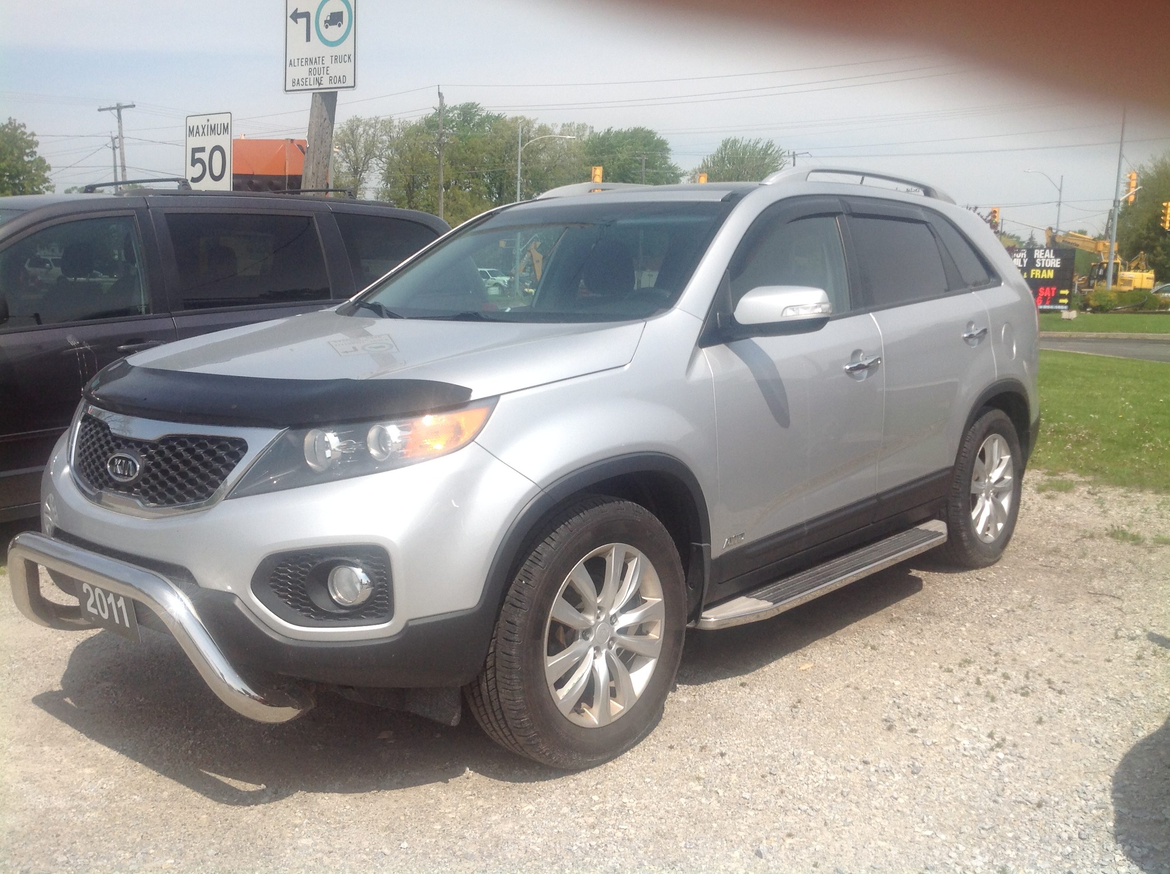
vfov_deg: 40.6
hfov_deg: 52.7
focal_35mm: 35
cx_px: 585
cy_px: 437
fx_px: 1181
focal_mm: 4.28
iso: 50
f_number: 2.4
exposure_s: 1/2160
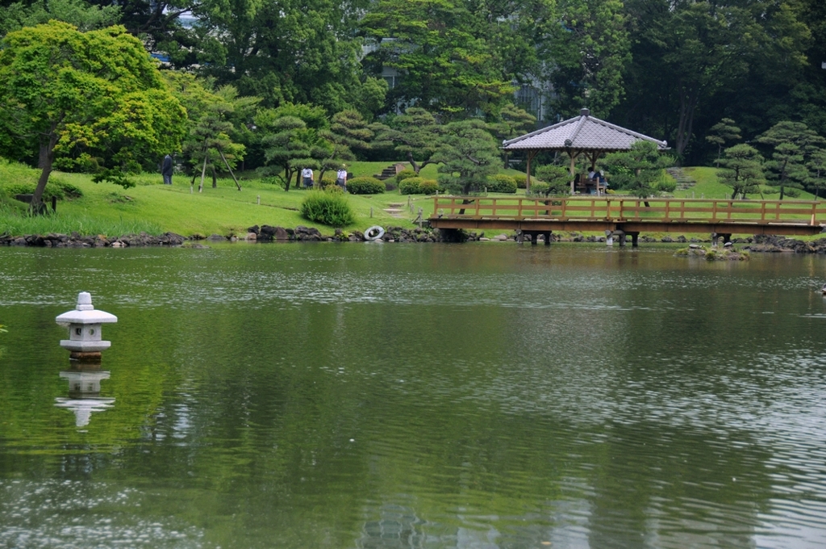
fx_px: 2131
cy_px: 274
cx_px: 413
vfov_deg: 14.7
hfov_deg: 21.9
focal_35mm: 93
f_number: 4.8
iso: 400
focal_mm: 62
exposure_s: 1/400
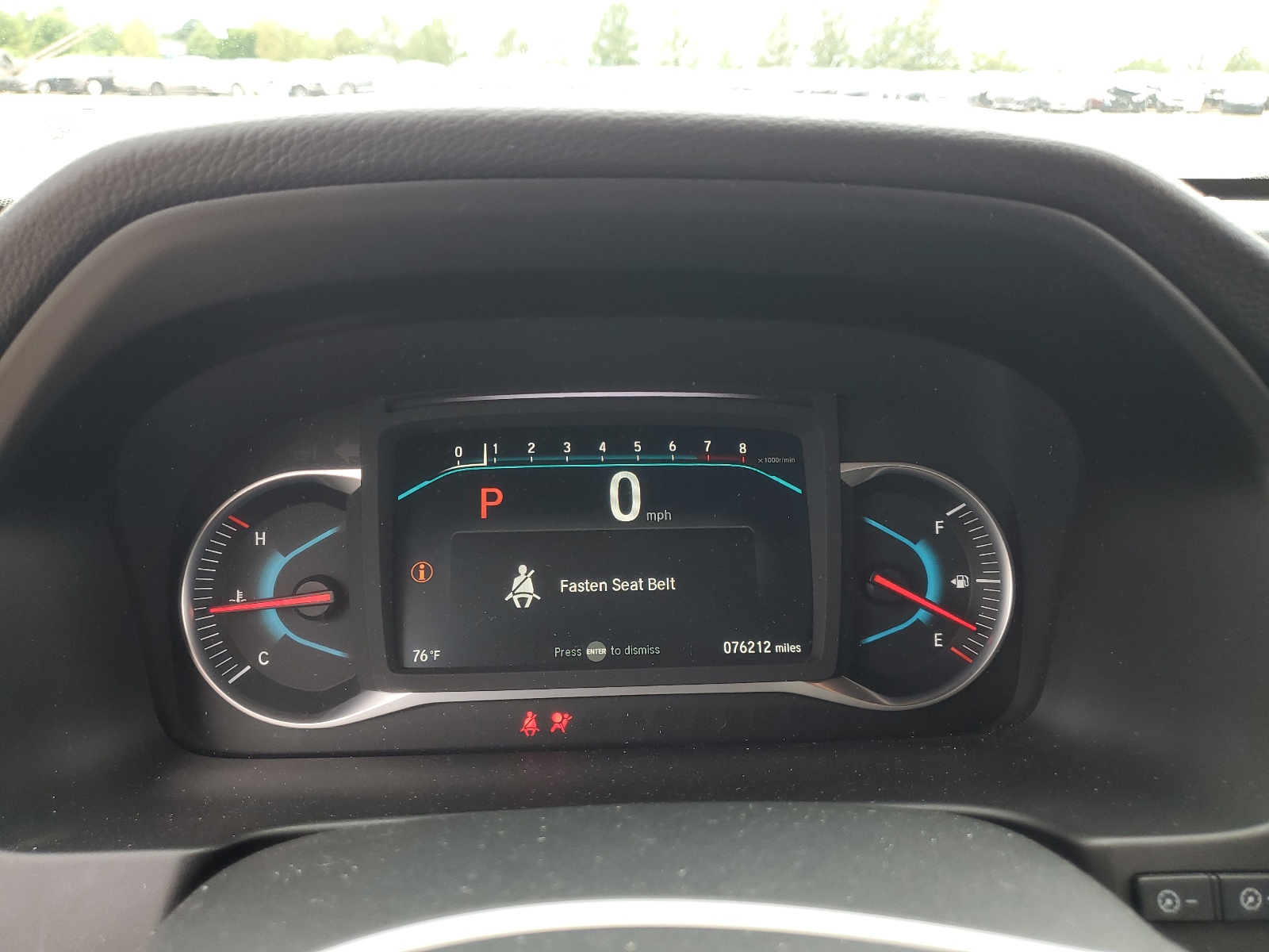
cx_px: 634
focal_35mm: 26
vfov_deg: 53.1
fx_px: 953
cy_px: 476
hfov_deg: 67.3
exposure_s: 1/120
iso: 57
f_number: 1.5
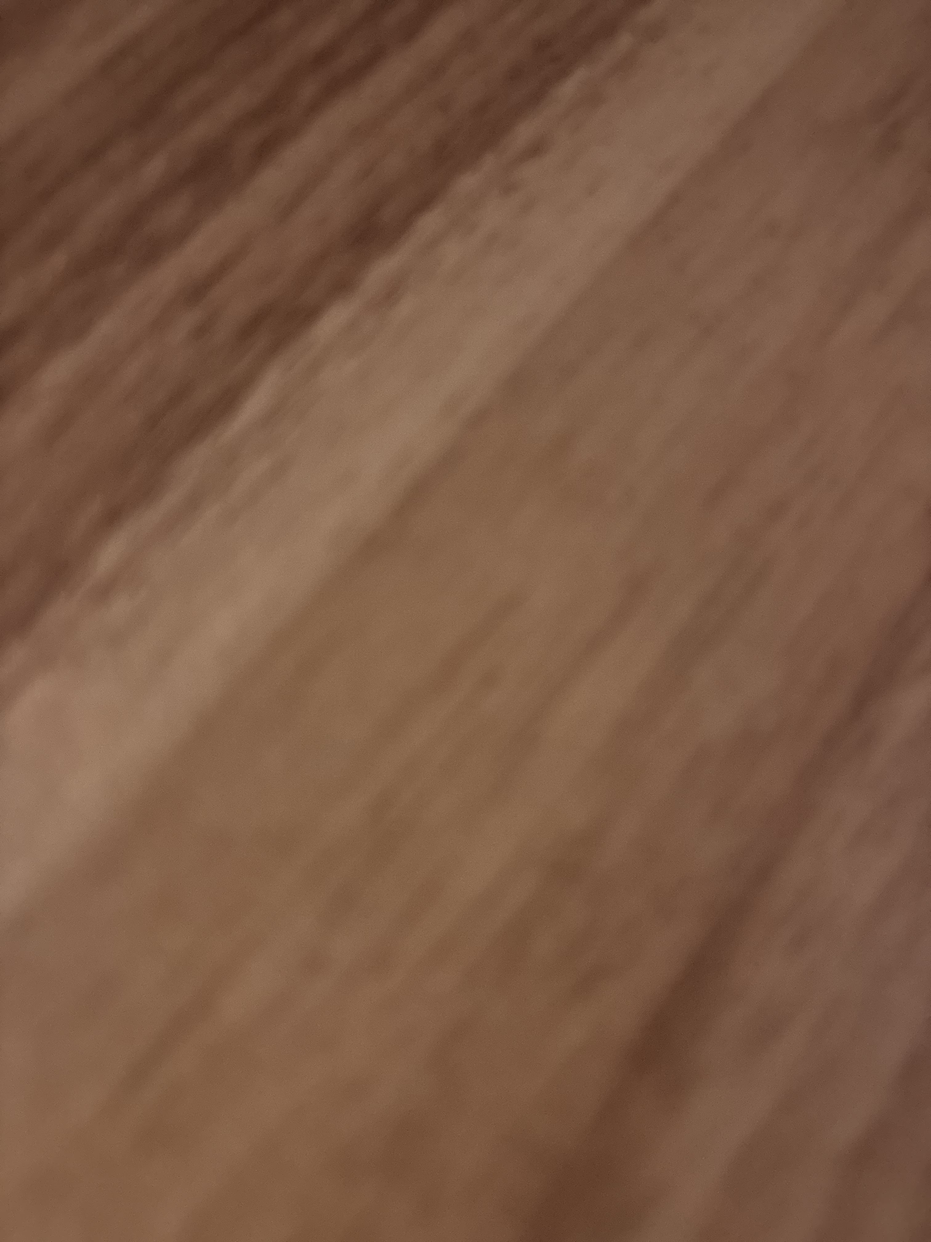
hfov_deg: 53.1
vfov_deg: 67.3
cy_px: 621
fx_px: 932
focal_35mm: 26
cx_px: 466
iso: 1000
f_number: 1.6
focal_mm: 5.96
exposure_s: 1/17
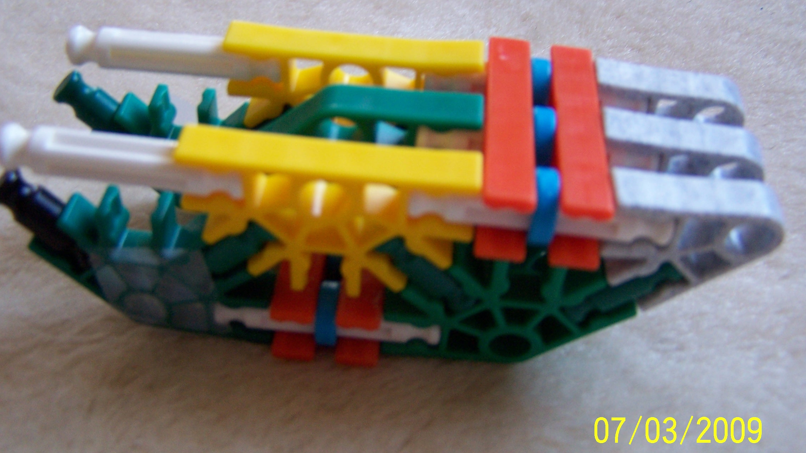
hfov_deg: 48.4
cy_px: 200
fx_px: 898
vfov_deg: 28.3
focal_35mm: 42
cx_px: 400
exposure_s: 1/30
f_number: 2.8
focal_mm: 6.3
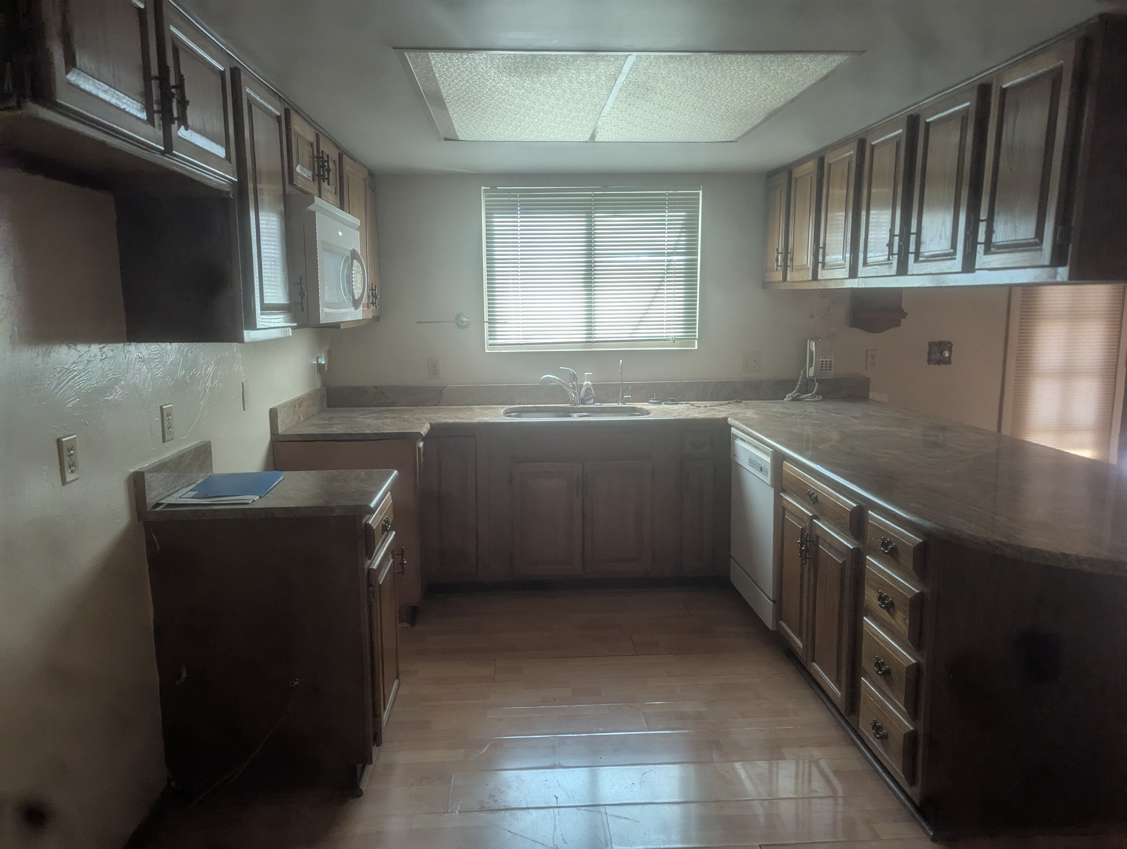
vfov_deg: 56.9
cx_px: 564
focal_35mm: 24
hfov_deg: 71.5
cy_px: 424
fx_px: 782
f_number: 1.85
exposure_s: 1/108
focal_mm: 6.81
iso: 89
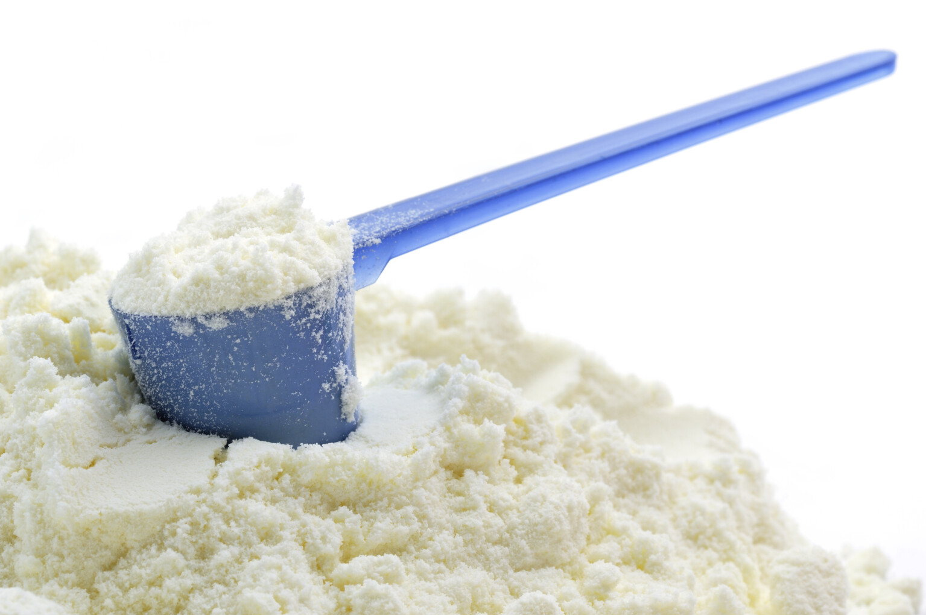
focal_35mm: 143
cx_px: 457
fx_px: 3674
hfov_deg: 14.4
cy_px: 319
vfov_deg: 9.6
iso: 200
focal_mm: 90
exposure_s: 1/250
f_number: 18
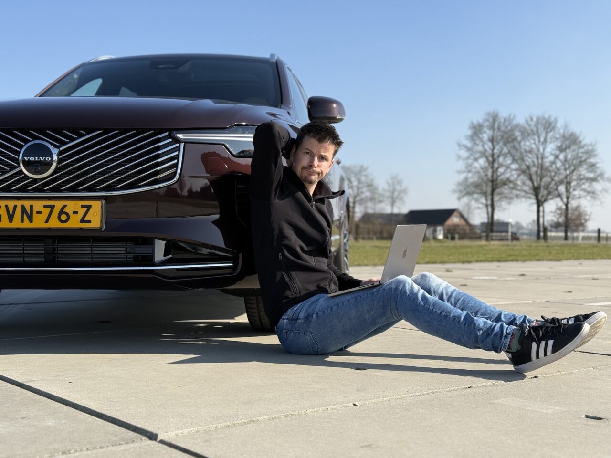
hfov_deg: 39.7
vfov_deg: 30.3
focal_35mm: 48
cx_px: 306
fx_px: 847
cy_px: 229
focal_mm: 6.76
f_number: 1.78
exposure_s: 1/3378
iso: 80
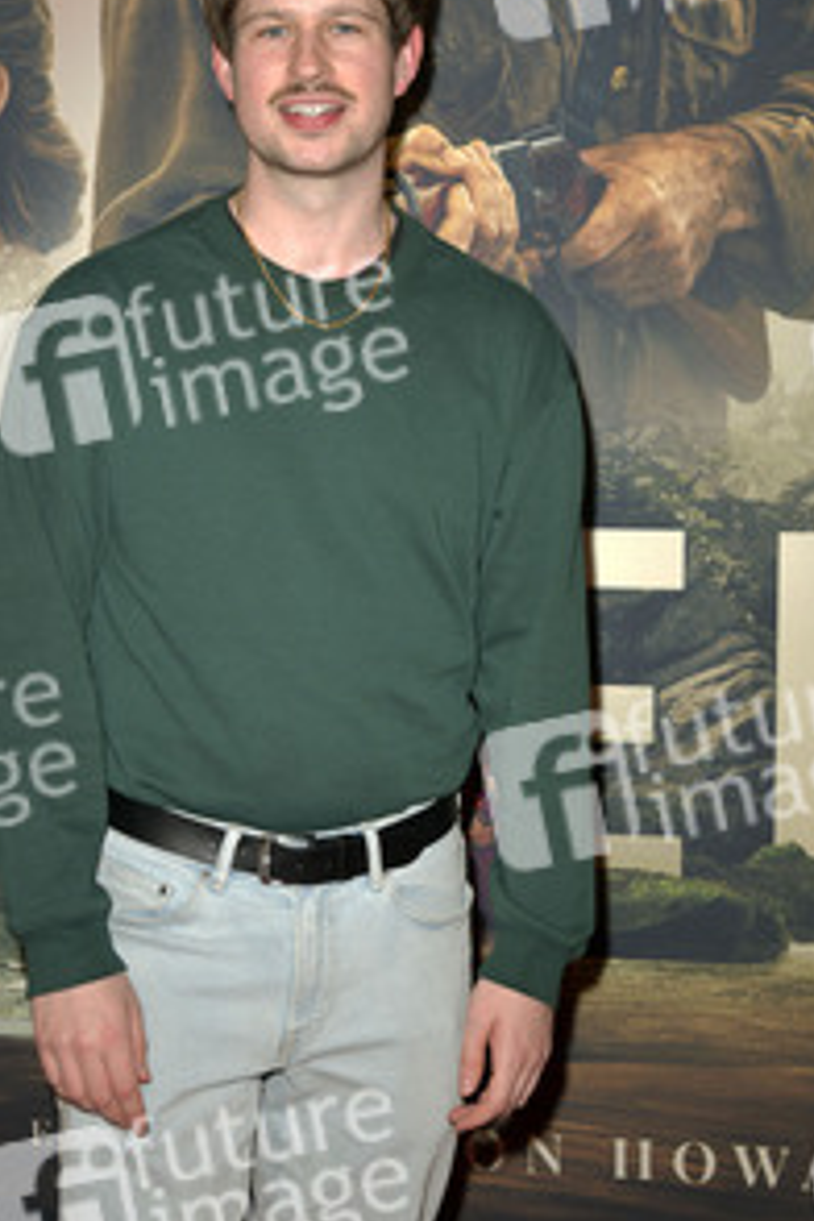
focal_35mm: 68
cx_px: 316
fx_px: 2306
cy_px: 565
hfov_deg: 20.0
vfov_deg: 29.6
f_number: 5.6
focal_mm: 50
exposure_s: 1/250
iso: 250
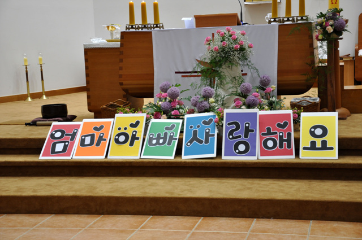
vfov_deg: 18.9
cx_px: 181
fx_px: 723
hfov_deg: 28.1
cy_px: 120
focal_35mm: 72
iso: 400
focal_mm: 48
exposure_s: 1/40
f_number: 4.8
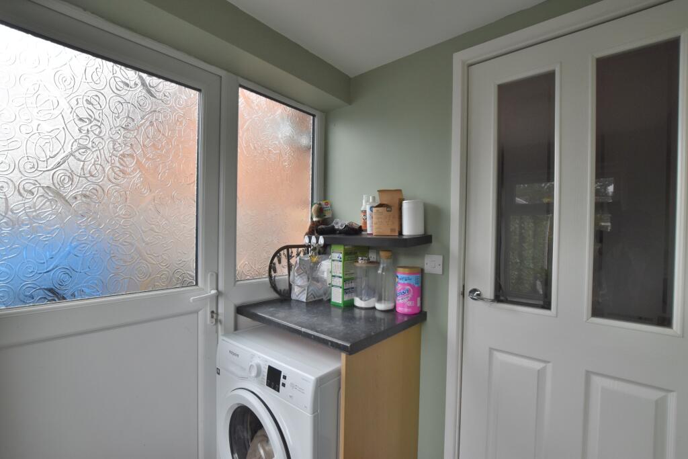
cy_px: 230
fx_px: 287
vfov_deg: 77.3
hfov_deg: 100.4
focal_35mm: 15
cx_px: 344
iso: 400
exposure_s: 1/200
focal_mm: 10
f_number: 7.1
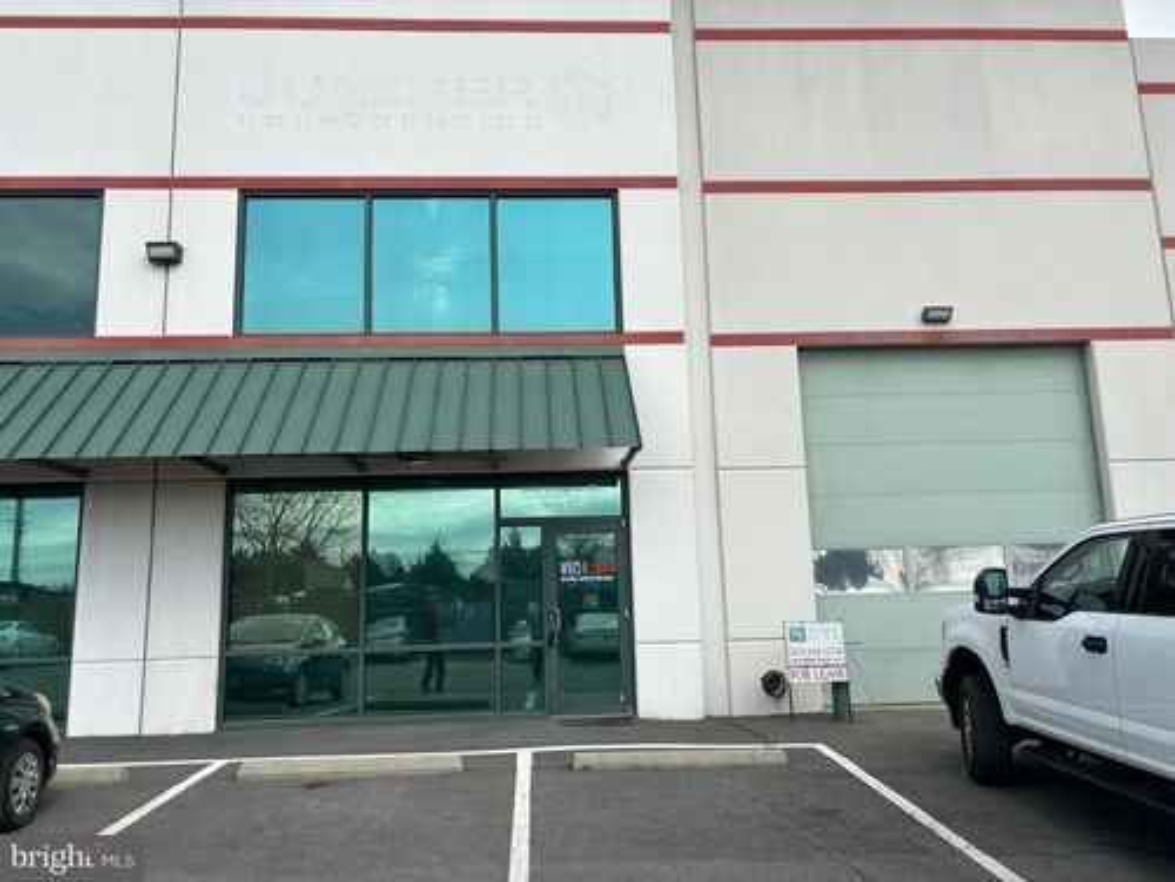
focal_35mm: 26
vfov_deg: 53.1
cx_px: 588
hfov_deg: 67.3
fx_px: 883
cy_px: 441
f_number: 1.6
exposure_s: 1/3205
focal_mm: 5.96
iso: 50
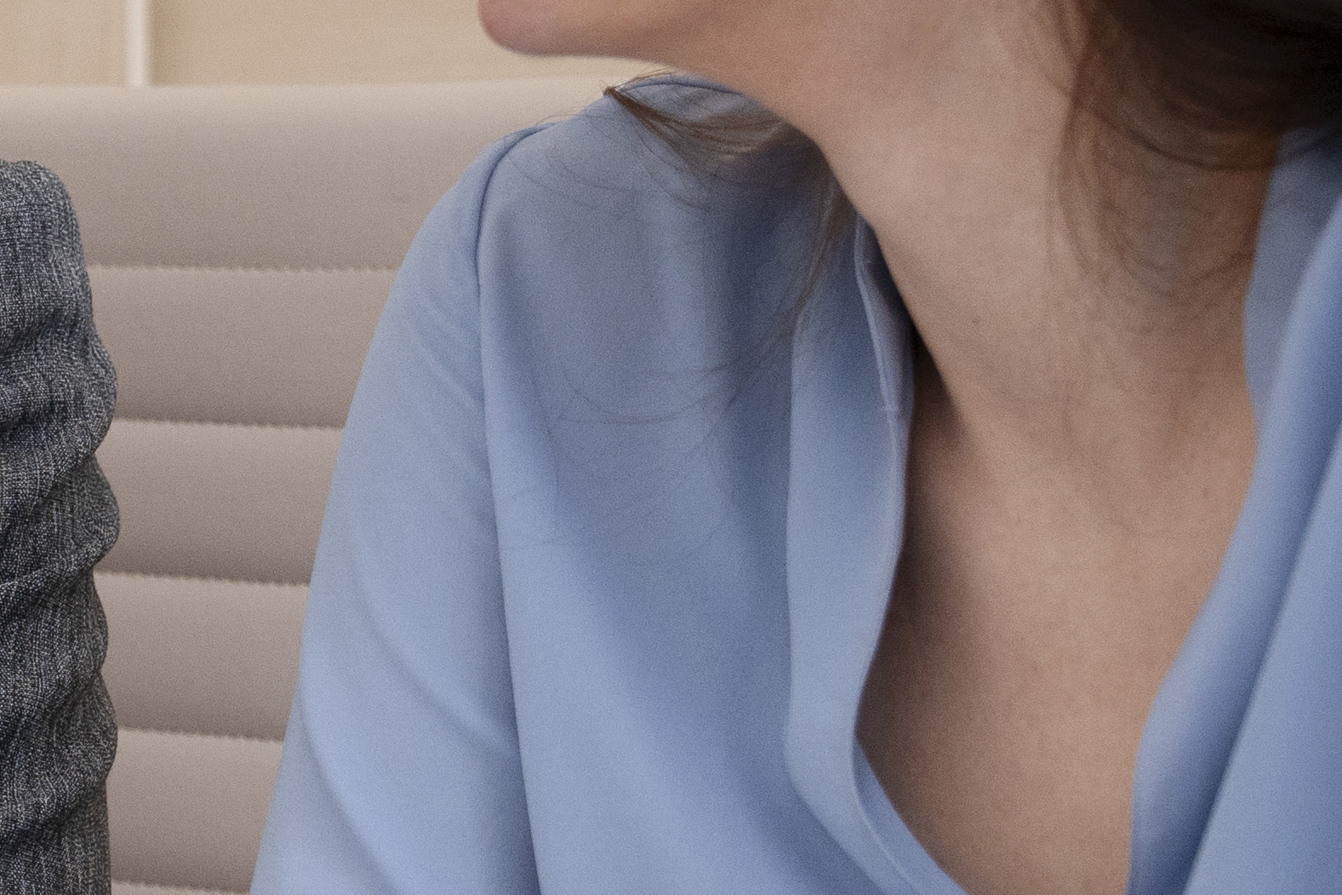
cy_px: 363
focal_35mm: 159
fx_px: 5928
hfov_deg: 12.0
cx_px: -952
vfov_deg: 8.6
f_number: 4
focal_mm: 41.8
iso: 1000
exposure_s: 1/160
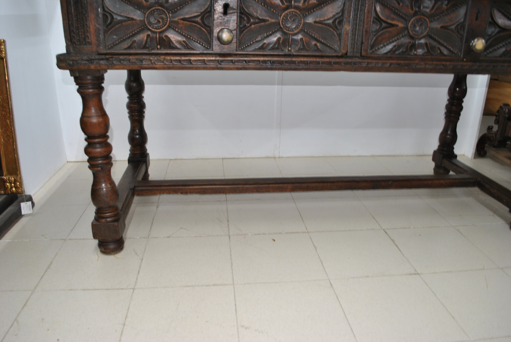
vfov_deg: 48.1
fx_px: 384
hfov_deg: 67.3
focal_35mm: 27
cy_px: 171
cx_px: 256
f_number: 3.5
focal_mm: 18
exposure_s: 1/10
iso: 200
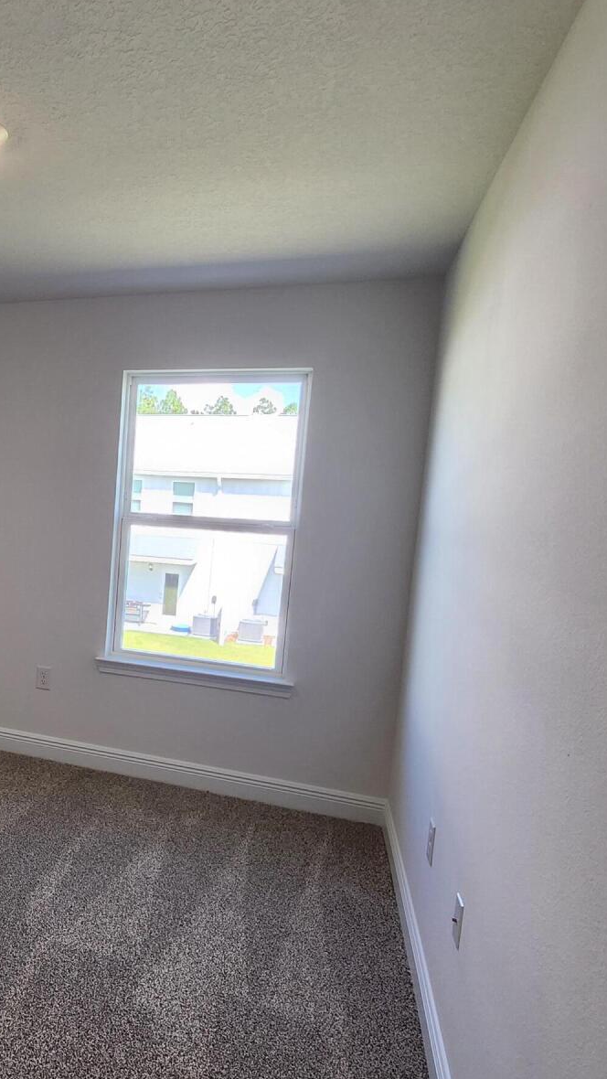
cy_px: 568
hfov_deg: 41.6
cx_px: 3
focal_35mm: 24
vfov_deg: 76.2
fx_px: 687
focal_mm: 1.74
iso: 40
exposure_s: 1/60
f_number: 2.2
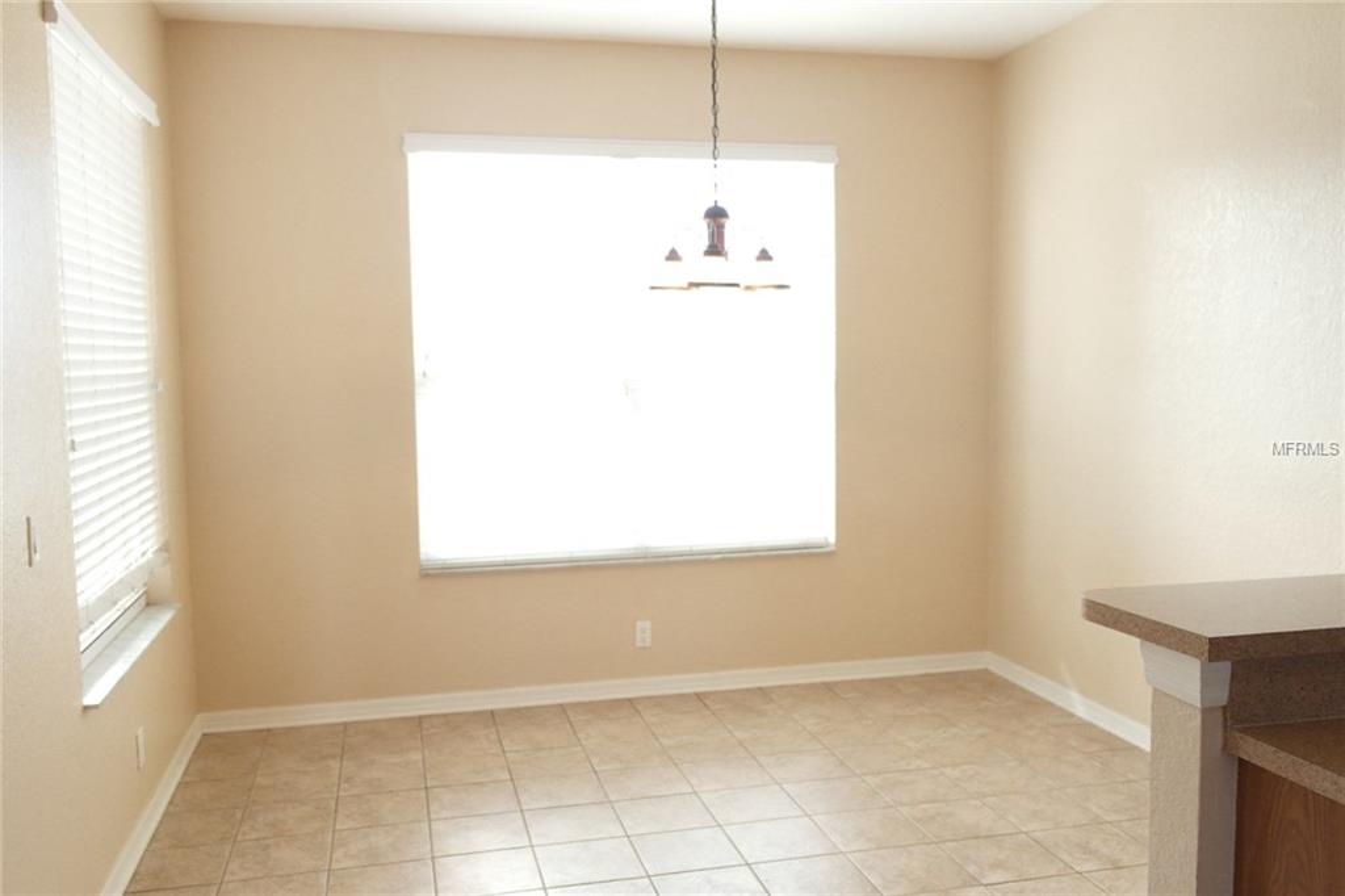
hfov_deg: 61.9
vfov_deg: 43.6
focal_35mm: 30
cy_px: 448
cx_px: 672
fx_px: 1120
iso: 400
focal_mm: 20
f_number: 3.5
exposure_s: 1/80
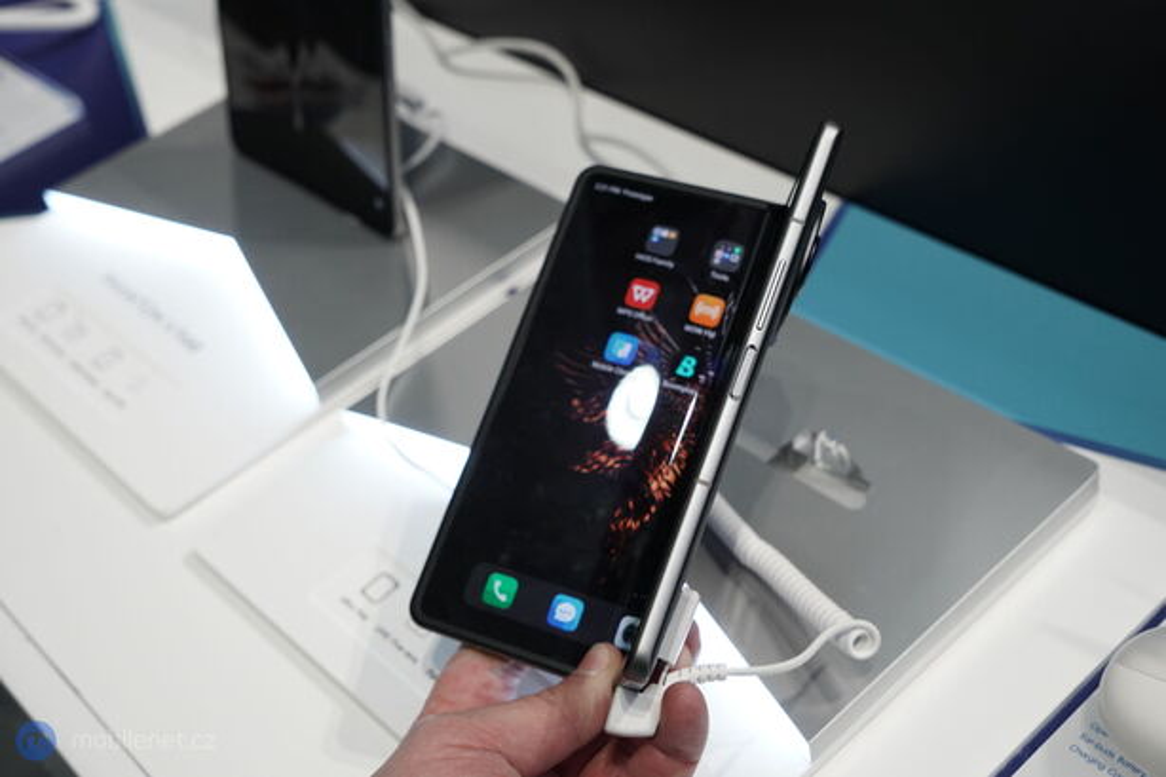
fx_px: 1554
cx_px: 583
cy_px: 388
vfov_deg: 28.1
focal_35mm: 48
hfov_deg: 41.1
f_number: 7.1
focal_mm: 48
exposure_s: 1/200
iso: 2000
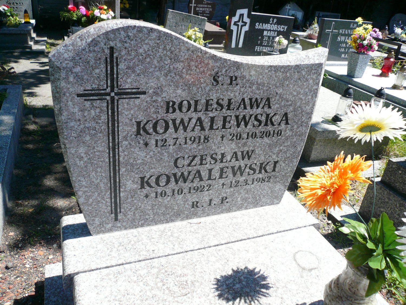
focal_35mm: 28
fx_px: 328
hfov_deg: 63.4
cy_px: 152
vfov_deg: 49.7
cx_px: 203
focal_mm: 4.6
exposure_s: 1/1000
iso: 100
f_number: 2.8
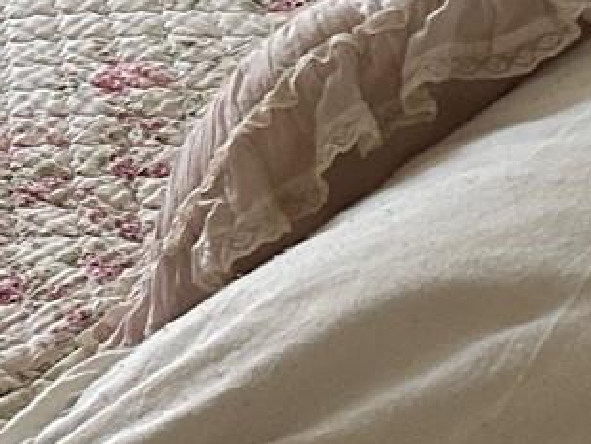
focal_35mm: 159
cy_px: -559
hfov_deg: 12.1
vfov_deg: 8.6
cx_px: -115
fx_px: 2716
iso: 250
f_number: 1.78
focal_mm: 6.86
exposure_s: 1/60
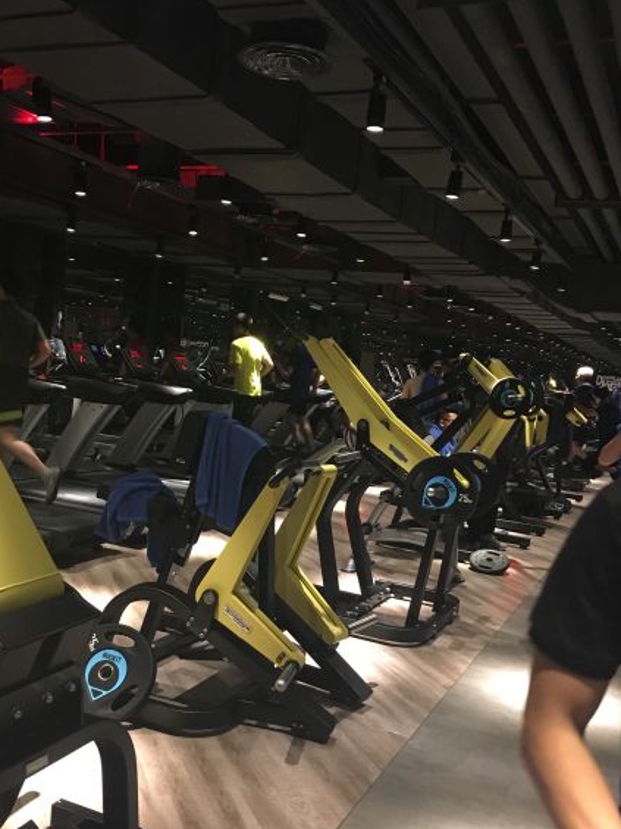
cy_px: 487
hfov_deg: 39.5
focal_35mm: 36
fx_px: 861
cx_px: 253
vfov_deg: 51.1
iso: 200
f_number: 2.2
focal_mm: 4.15
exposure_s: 1/17
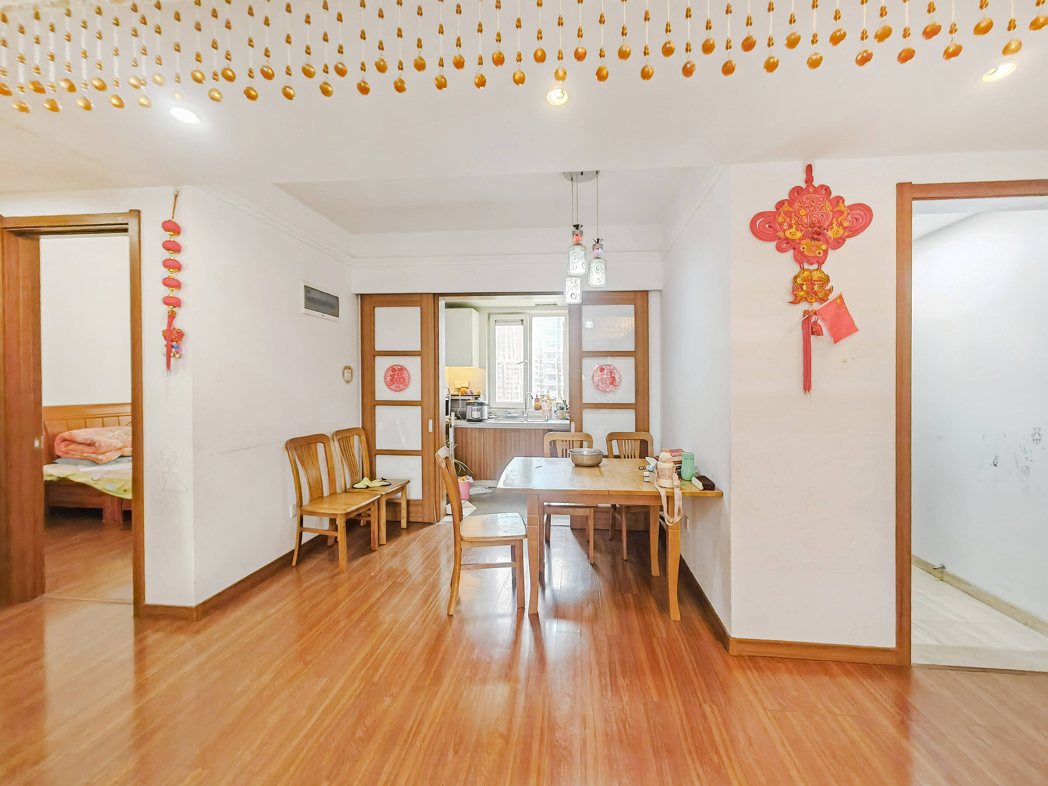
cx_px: 524
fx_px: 394
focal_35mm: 13
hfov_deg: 106.2
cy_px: 393
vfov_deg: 89.9
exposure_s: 1/50
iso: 640
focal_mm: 1.82
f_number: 2
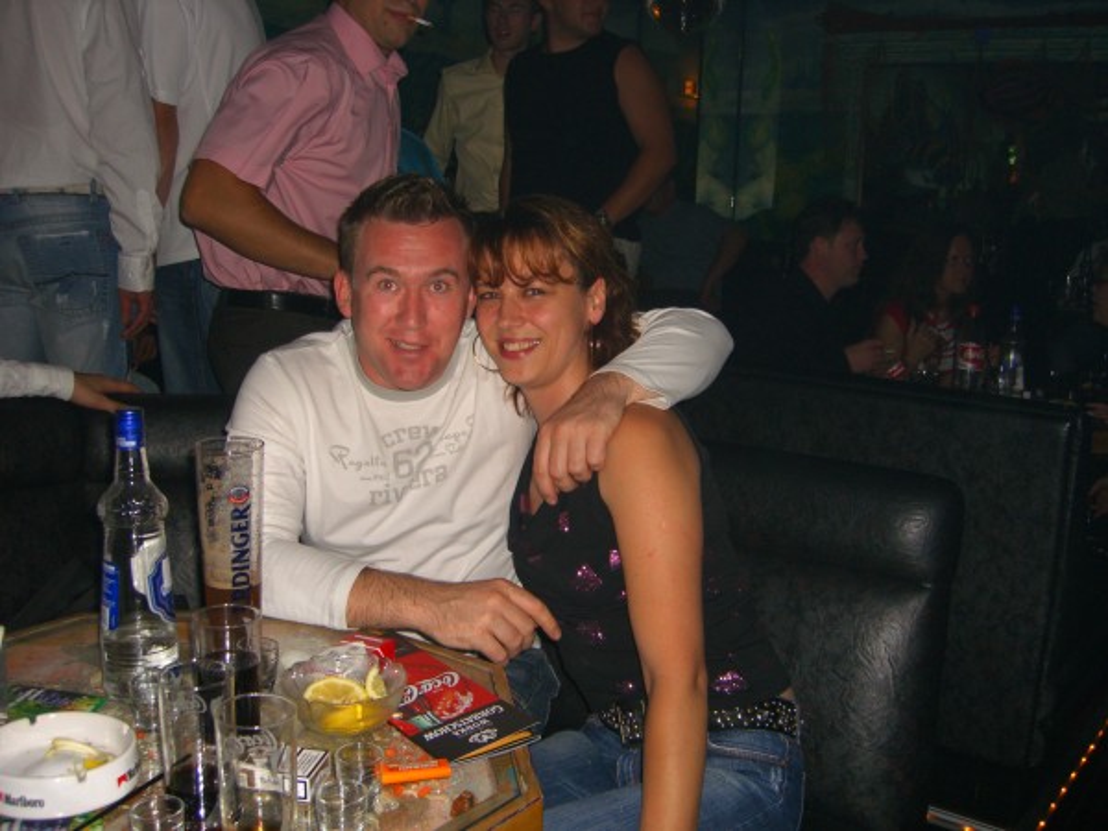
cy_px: 416
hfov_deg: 49.0
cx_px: 554
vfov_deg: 37.7
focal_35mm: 38
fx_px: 1216
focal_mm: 7.9
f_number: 2.8
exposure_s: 1/60
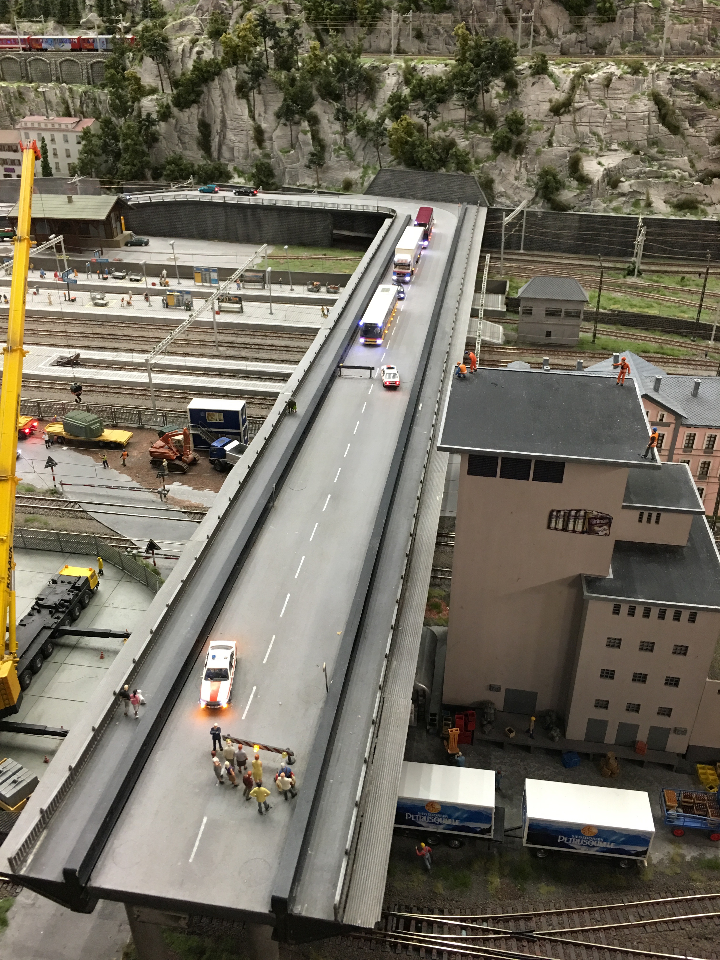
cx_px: 360
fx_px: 804
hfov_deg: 48.2
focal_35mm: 29
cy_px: 480
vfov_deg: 61.7
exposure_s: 1/17
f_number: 2.2
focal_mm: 4.15
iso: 80
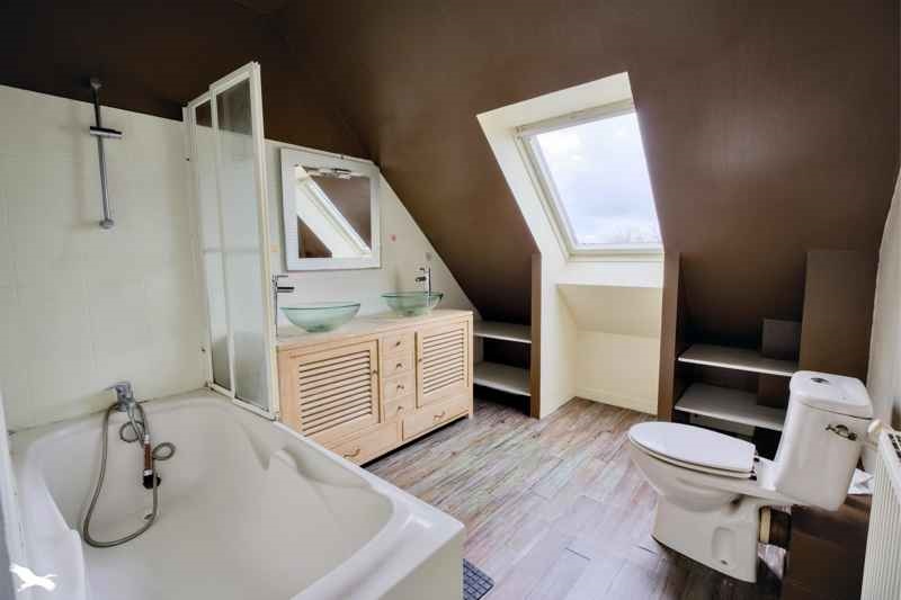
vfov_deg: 73.7
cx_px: 450
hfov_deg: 96.7
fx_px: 400
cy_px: 300
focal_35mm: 16
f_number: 8
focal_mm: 16
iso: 800
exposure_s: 1/160
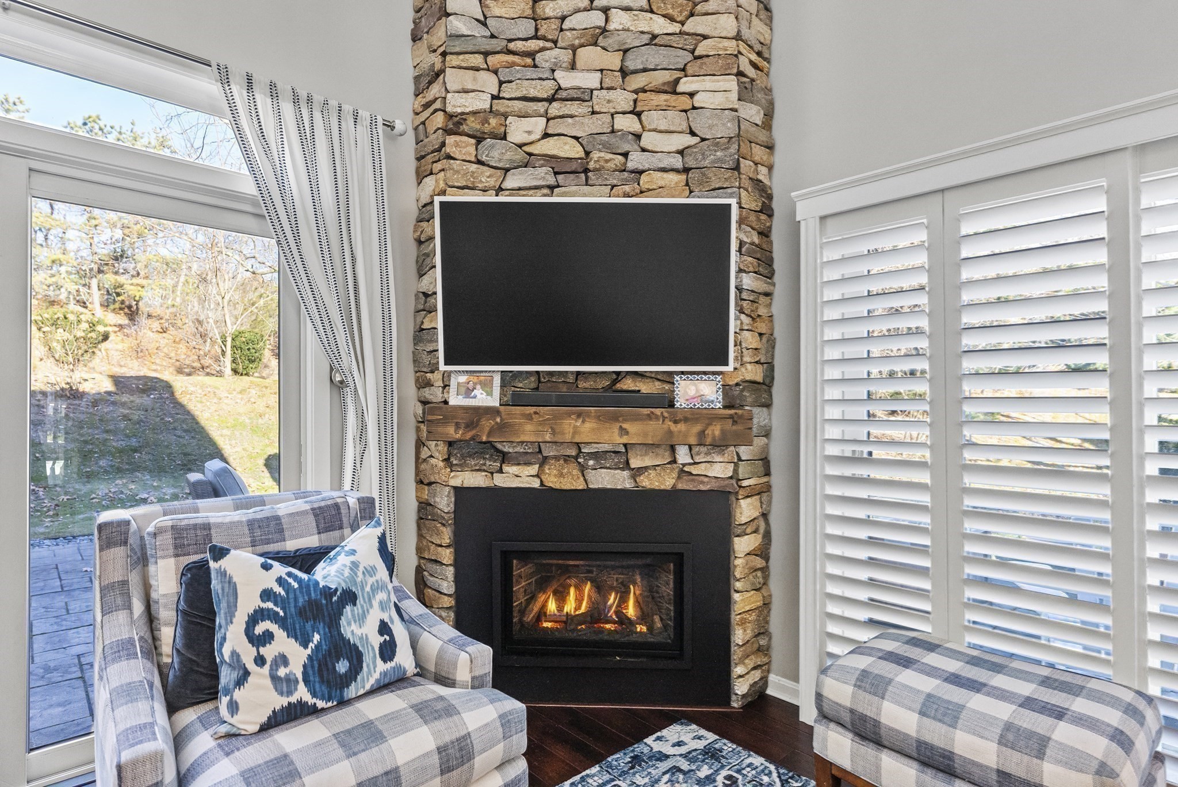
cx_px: 589
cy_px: 394
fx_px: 593
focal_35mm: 18
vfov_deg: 67.2
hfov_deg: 89.7
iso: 1250
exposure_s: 1/60
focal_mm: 18.1
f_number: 5.6
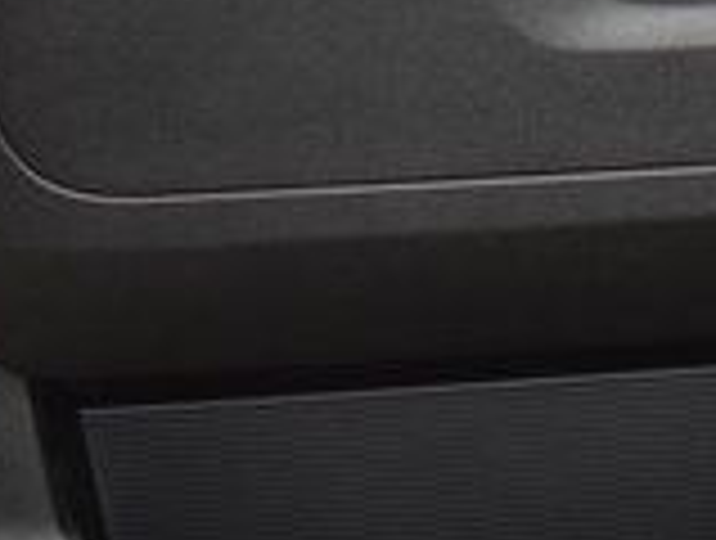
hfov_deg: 13.6
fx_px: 2882
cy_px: -47
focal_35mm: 139
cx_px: 941
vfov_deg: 10.6
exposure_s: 1/125
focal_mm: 24
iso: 1800
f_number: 3.8
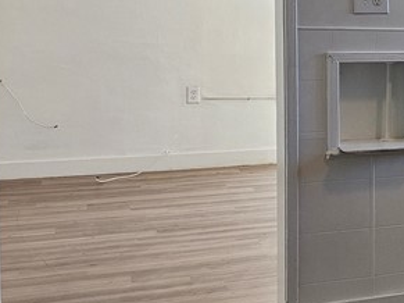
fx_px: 945
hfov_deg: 19.5
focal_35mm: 81
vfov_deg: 18.1
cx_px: 679
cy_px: 88
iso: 125
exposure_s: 1/120
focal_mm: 6.3
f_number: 1.7
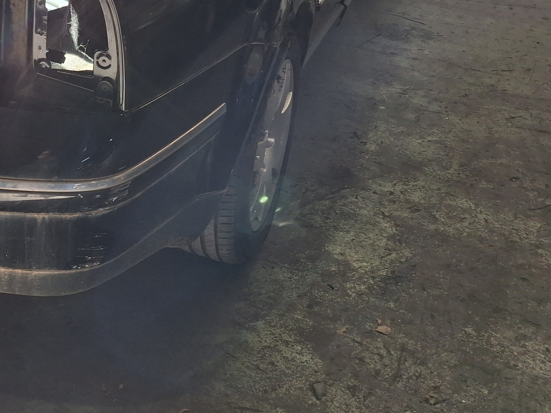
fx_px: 875
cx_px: 37
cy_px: -2
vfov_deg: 25.2
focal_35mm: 55
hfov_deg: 32.8
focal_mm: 4.69
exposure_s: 1/100
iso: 25
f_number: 1.8
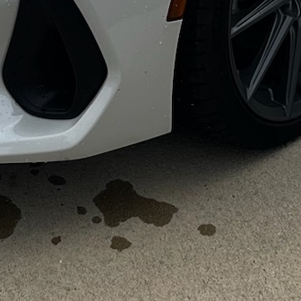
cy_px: -198
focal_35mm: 140
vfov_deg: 11.7
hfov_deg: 12.5
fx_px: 1377
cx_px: 138
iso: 50
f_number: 1.6
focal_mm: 5.1
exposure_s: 1/4016
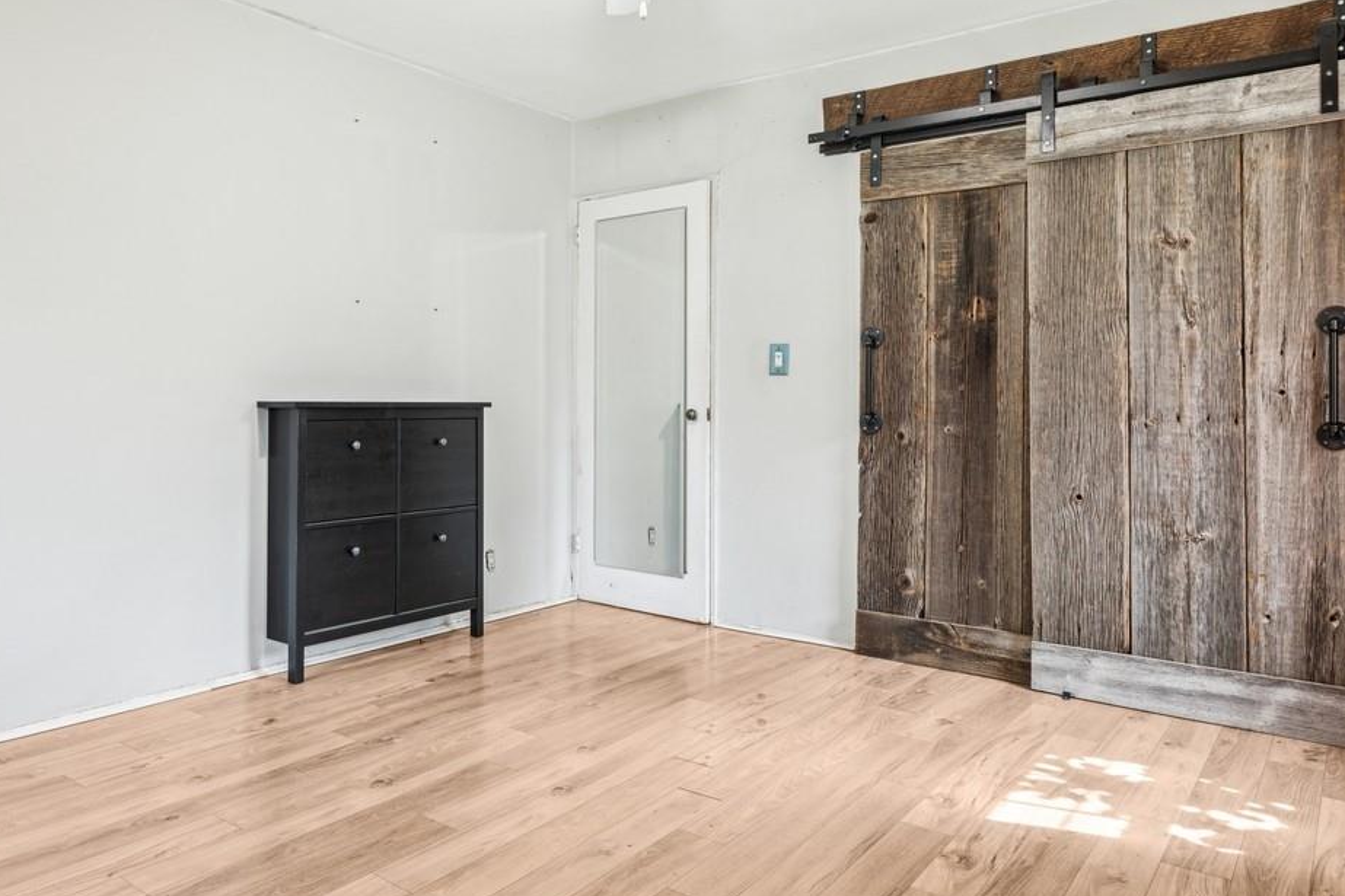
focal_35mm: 27
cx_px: 472
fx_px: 1004
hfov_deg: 66.2
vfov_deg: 48.0
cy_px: 386
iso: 100
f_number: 11
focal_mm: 15.5
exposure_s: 1/1.67
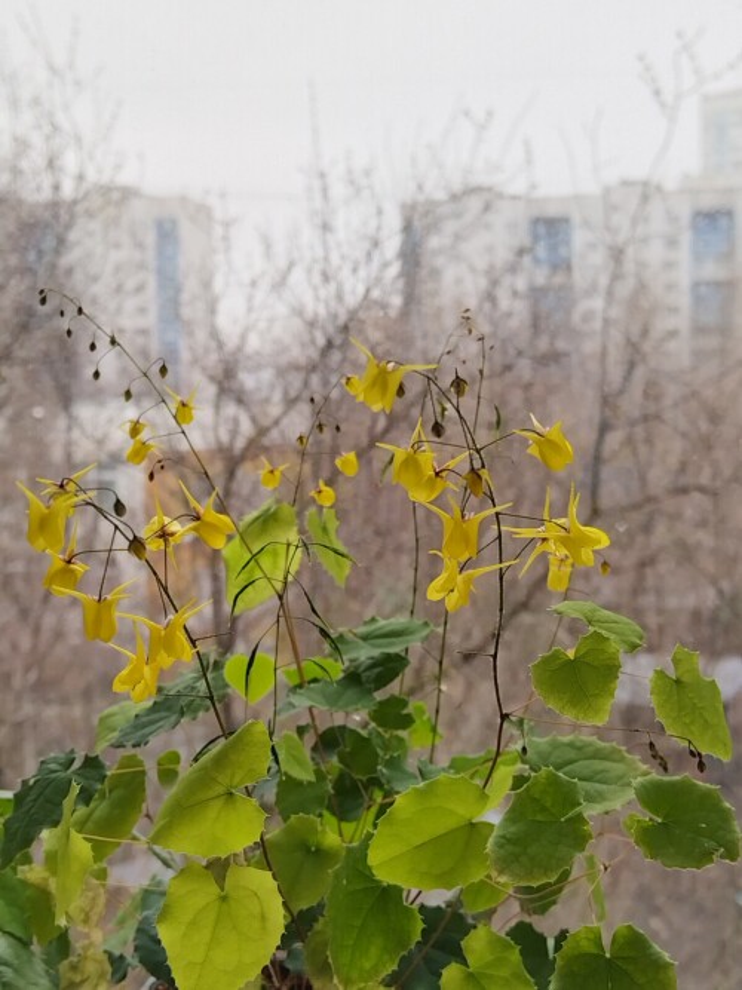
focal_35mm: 53
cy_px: 495
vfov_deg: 36.2
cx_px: 371
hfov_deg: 27.5
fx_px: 1515
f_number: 1.9
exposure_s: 1/100
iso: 190
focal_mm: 4.95
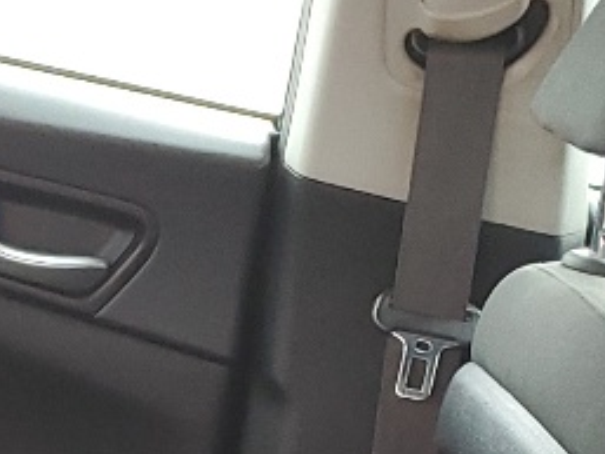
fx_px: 2833
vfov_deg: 8.4
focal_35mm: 162
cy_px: 1106
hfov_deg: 11.3
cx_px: -480
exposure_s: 1/60.2
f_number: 1.5
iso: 79
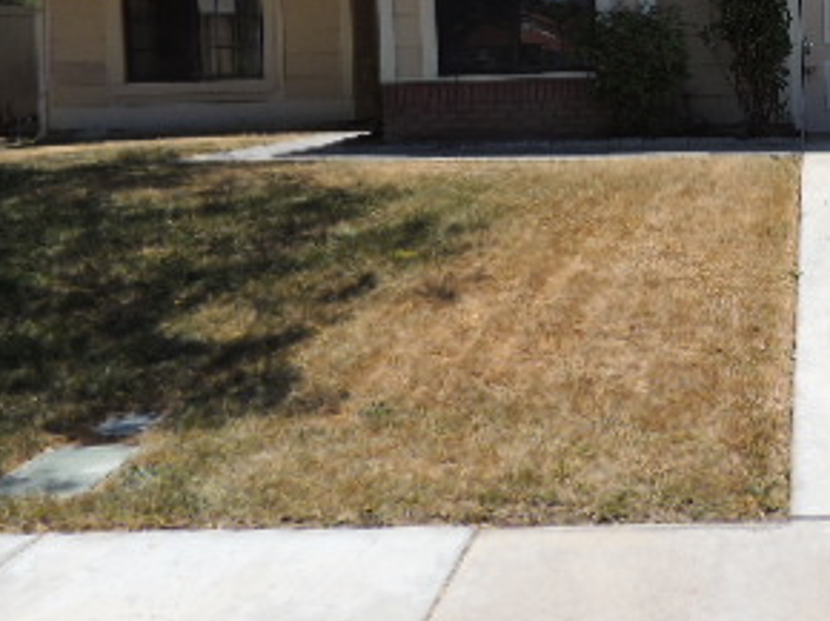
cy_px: 49
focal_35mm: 53
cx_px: 770
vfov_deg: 26.5
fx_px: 1270
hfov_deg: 33.9
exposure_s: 1/1600
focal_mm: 4.3
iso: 100
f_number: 3
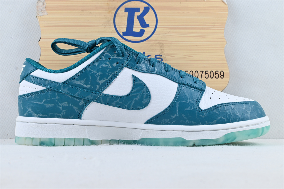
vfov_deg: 27.3
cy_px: 94
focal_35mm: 50
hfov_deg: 40.0
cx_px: 142
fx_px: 390
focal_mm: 33
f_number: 10
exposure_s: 1/13
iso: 100
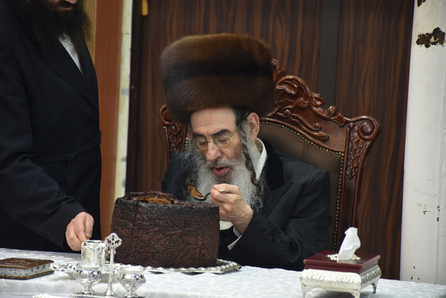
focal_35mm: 211
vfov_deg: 6.5
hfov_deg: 9.8
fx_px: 2614
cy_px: 149
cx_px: 223
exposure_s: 1/80
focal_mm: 140
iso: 1000
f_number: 5.6
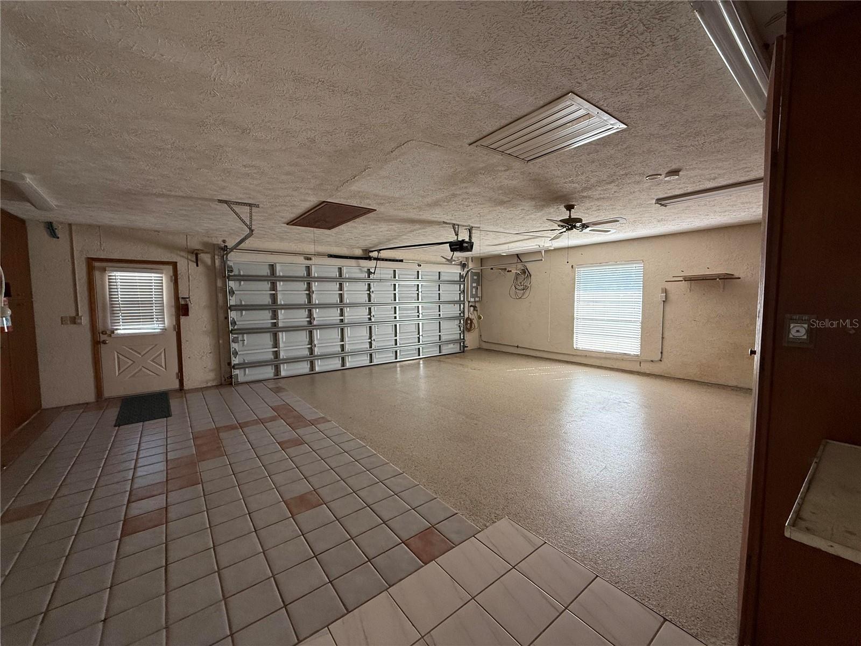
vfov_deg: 85.7
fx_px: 348
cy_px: 323
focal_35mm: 14
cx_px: 430
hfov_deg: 102.1
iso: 200
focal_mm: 2.22
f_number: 2.2
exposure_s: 1/99
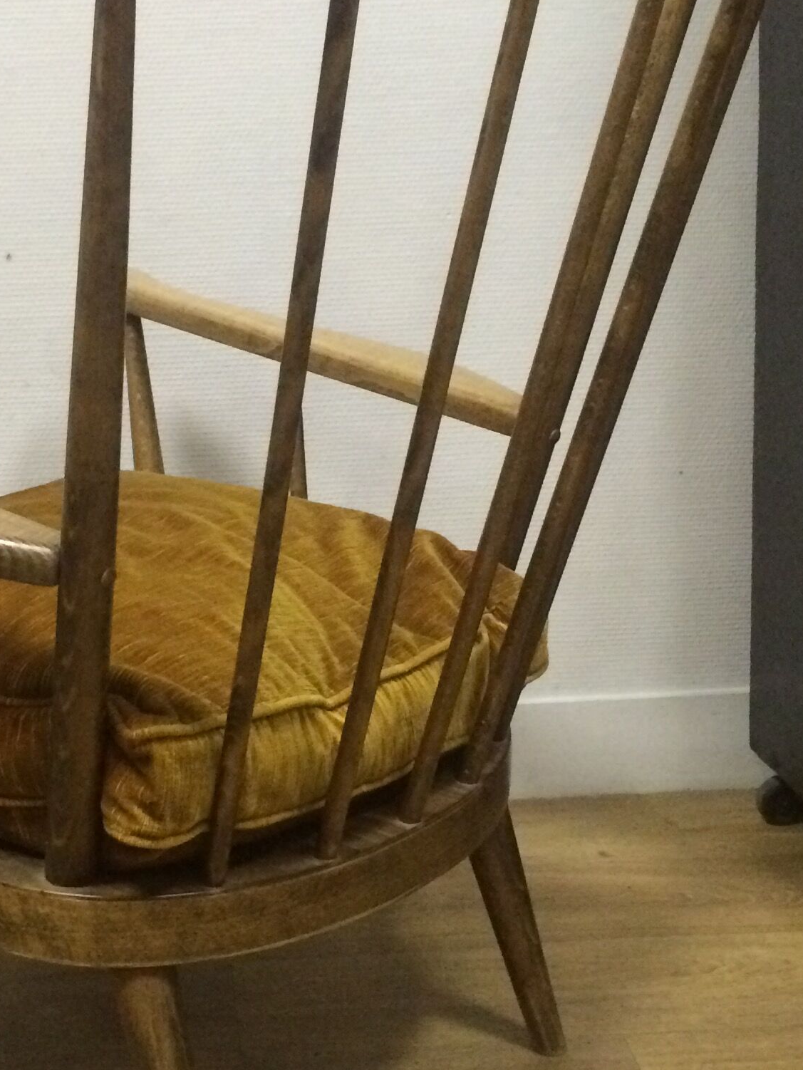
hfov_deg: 23.1
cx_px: 215
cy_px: 494
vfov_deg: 30.7
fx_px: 1948
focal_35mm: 63
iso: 320
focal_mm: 4.15
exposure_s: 1/25
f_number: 2.2
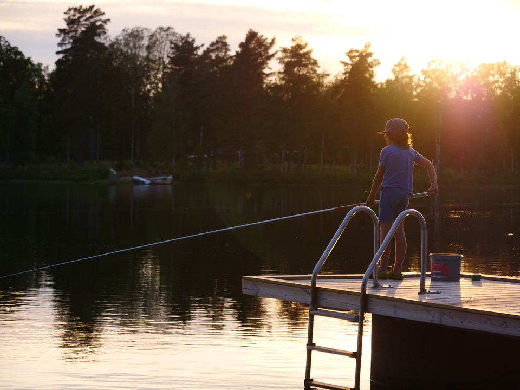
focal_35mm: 120
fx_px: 1803
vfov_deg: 12.3
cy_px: 195
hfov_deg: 16.4
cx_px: 260
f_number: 4.5
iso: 200
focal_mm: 60
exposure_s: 1/250
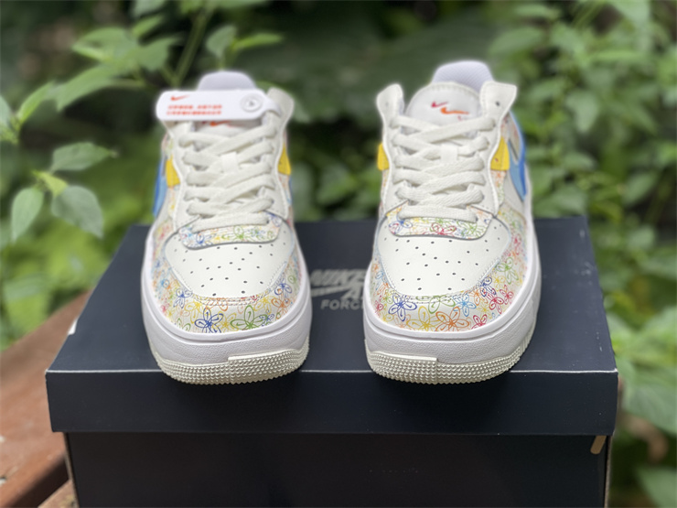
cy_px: 254
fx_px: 1252
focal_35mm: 64
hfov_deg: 30.3
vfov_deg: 22.9
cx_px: 338
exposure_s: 1/121
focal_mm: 7.5
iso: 32
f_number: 2.2
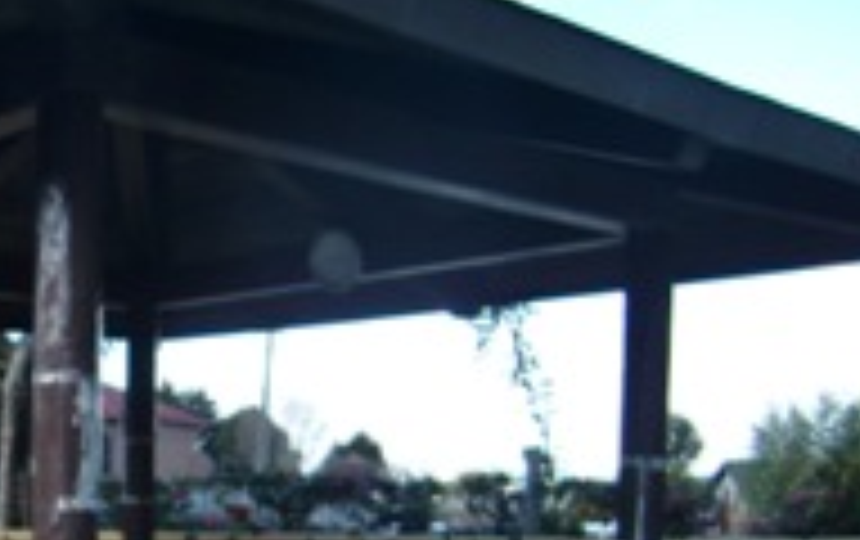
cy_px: 590
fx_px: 1455
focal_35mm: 62
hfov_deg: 30.2
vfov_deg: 20.1
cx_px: -36
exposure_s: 1/320
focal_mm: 4.9
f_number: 2.6
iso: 64
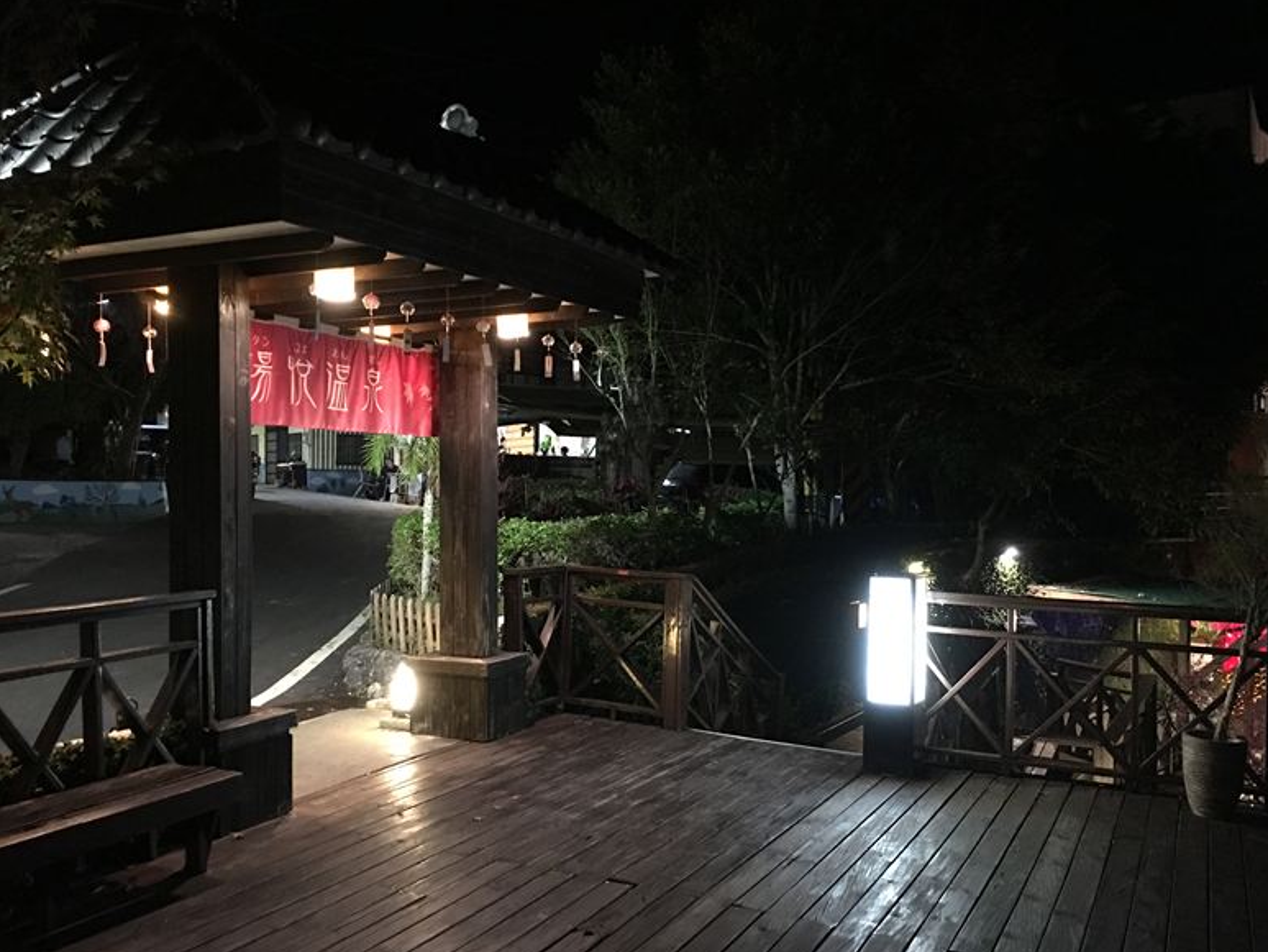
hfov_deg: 59.9
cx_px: 653
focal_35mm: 30
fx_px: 1099
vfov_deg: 46.8
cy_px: 483
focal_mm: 4.15
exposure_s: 1/4
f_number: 2.2
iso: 200
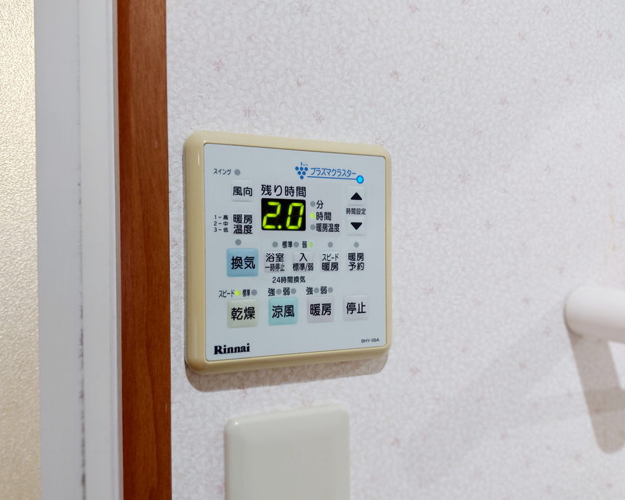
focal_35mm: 26
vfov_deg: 54.9
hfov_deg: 66.0
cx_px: 291
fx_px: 481
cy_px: 257
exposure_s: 1/24
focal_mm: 5.23
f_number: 1.8
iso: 64
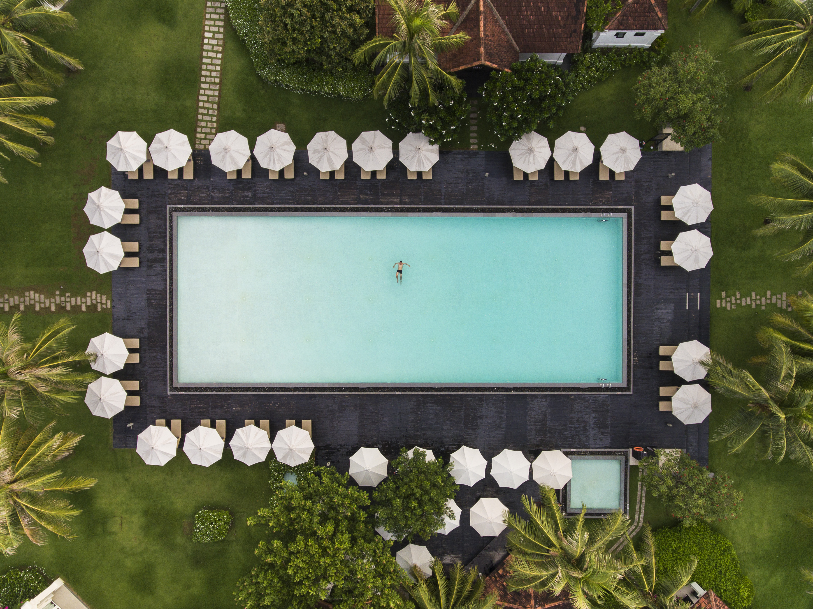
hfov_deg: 76.4
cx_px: 416
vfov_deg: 61.0
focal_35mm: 22
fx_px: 517
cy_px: 293
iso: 100
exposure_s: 1/160
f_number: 2.8
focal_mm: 3.61
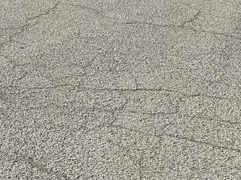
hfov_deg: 19.4
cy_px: -134
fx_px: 647
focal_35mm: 93
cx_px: -75
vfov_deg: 14.2
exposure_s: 1/7576
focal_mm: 6.86
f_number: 1.78
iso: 80
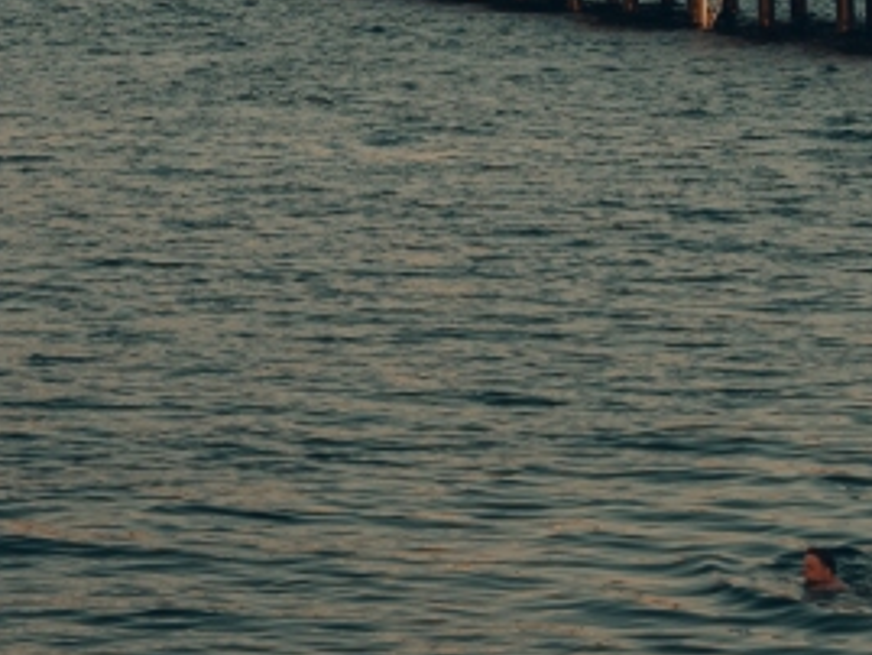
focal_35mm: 156
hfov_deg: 12.6
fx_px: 3931
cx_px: 113
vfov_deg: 9.1
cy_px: -530
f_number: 8
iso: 200
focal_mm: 35
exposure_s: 1/240
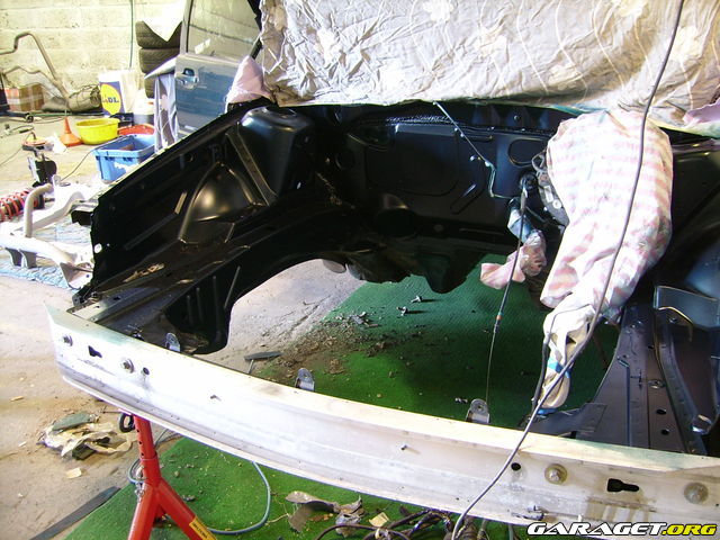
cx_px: 360
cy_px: 270
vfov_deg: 40.7
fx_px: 728
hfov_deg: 52.6
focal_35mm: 35
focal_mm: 5.95
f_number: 2.8
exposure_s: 1
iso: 100
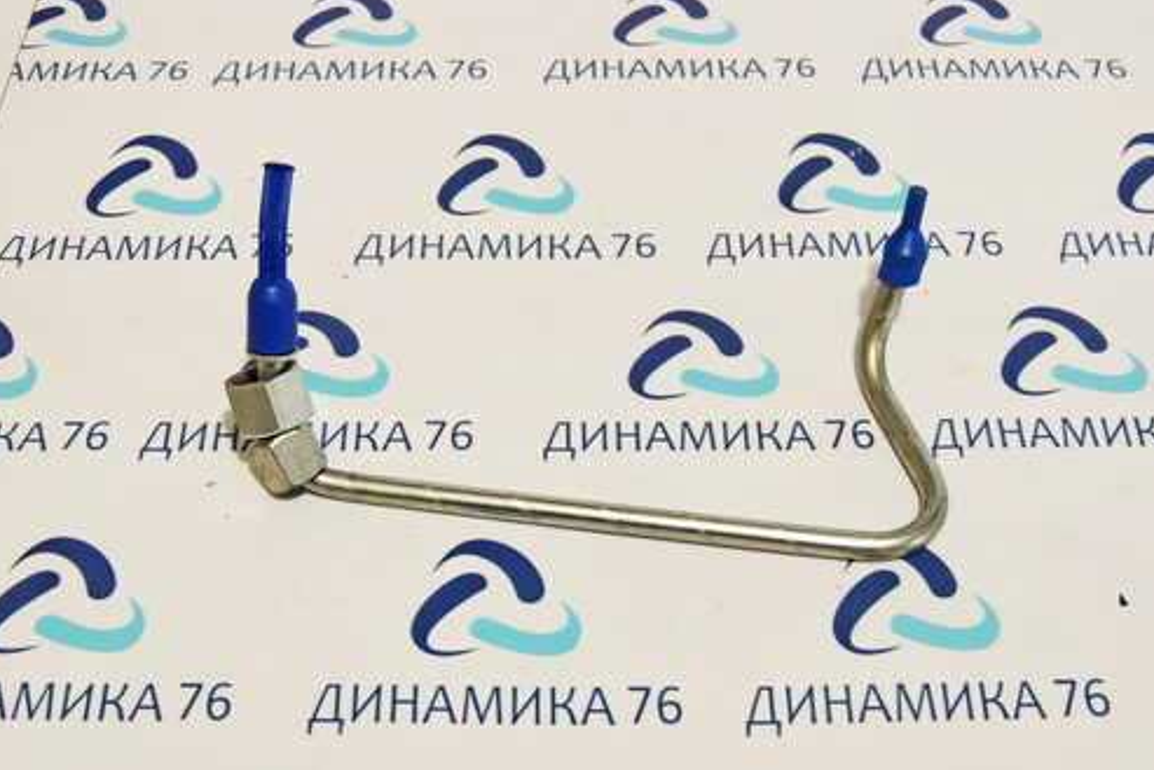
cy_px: 343
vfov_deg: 23.4
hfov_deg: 34.5
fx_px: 1860
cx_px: 578
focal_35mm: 58
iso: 400
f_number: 3.7
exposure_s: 1/40
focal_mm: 9.8
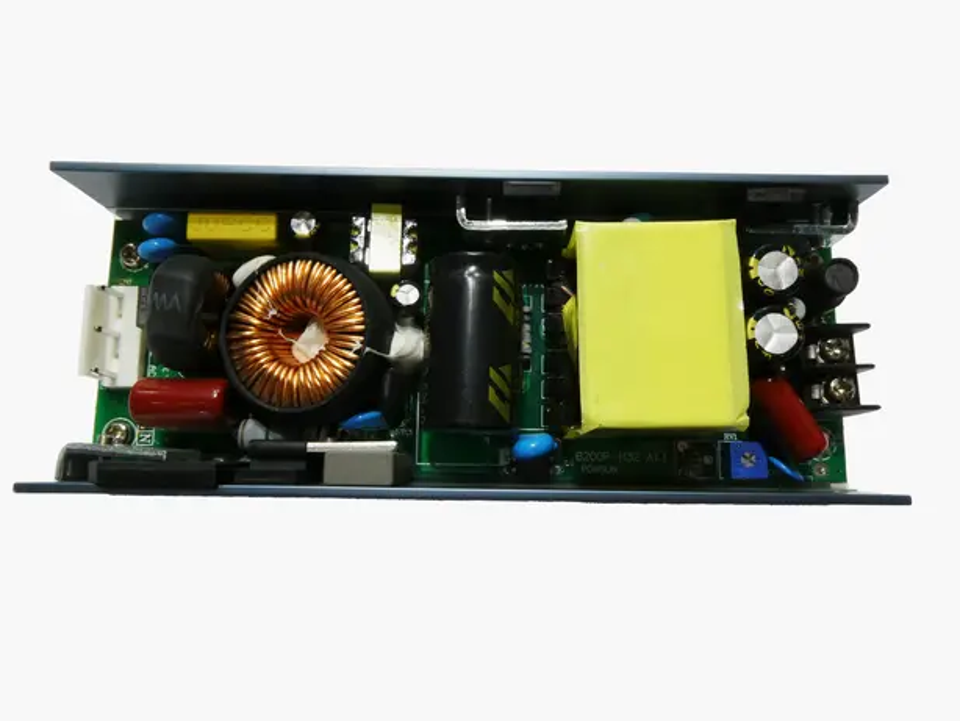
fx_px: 694
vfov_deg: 54.9
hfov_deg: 69.4
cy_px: 363
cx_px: 486
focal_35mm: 25
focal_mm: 4.3
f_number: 6.3
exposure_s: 1/60
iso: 250
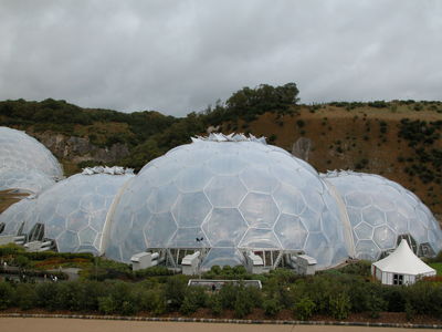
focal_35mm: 35
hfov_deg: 52.6
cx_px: 221
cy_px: 166
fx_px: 447
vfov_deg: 40.7
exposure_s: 1/363
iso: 100
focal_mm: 8.9
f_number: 6.3
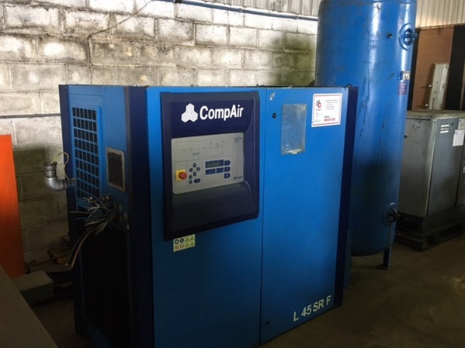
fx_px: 416
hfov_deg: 58.3
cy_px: 174
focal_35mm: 31
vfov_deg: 45.4
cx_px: 221
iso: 200
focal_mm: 4.15
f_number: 2.2
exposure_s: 1/33
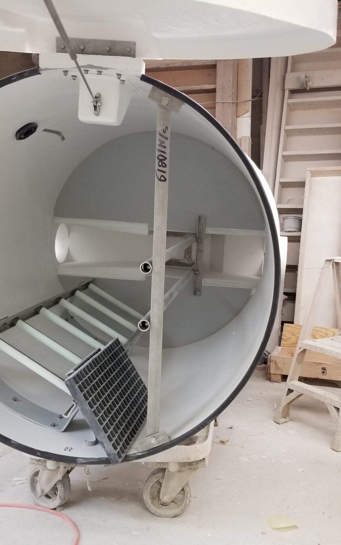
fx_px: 550
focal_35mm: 37
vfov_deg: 52.7
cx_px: 198
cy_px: 271
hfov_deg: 34.4
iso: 160
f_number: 1.7
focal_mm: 4.25
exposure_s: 1/30
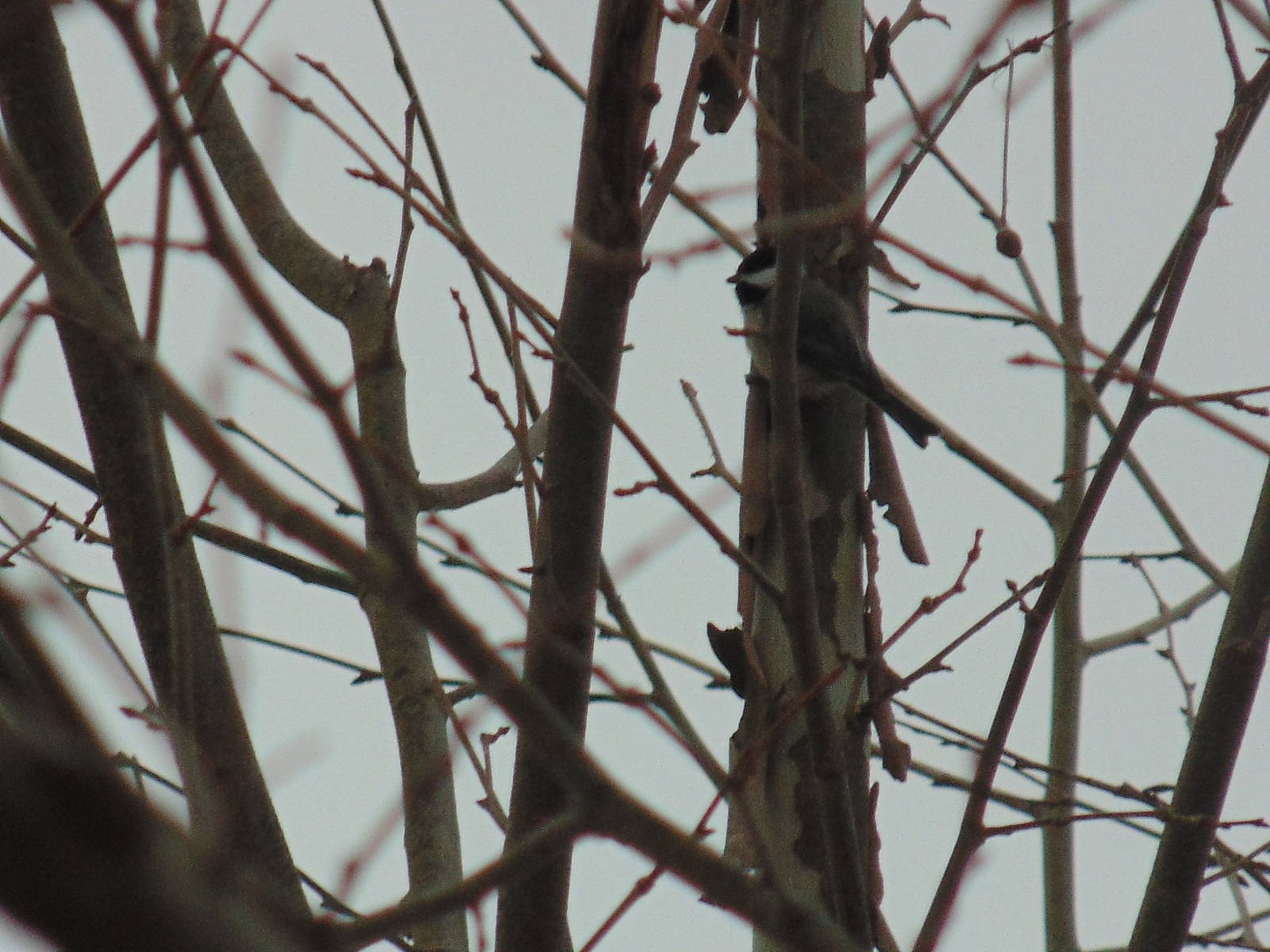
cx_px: 635
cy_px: 476
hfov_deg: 3.4
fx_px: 21279
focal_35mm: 580
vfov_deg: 2.6
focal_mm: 104
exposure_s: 1/250
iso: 100
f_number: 5.9
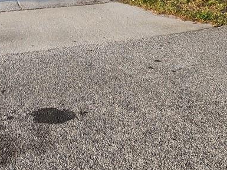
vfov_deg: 21.6
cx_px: 67
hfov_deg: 35.0
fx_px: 354
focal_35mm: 54
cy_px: -100
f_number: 2.2
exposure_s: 1/907
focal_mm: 2.2
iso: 50
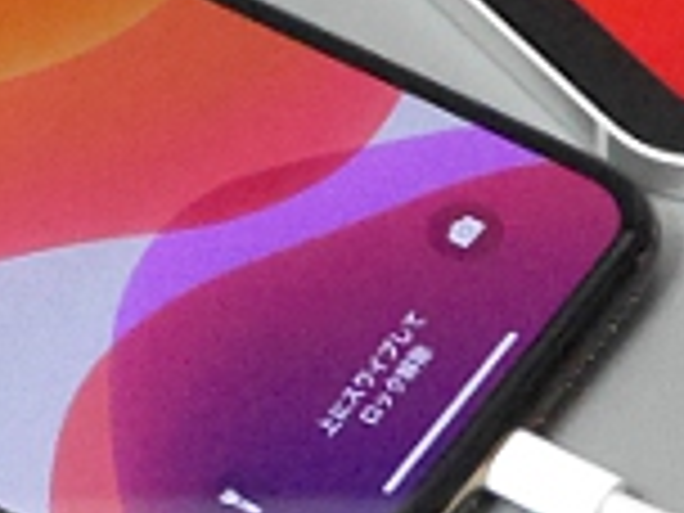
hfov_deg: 6.9
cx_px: 783
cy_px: -508
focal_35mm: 284
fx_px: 5612
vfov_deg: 5.1
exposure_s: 1/60
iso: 2000
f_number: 5.2
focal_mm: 27
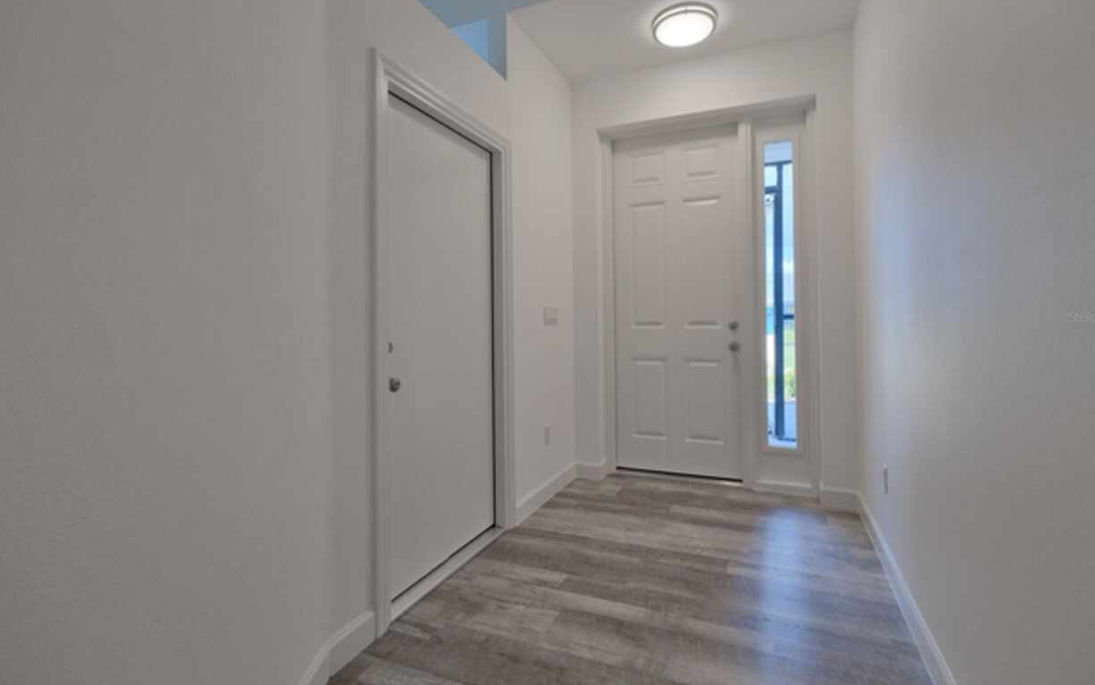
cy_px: 316
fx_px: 478
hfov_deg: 97.8
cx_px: 558
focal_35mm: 16
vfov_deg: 71.2
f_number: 5.6
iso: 640
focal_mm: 9.9
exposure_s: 1/80
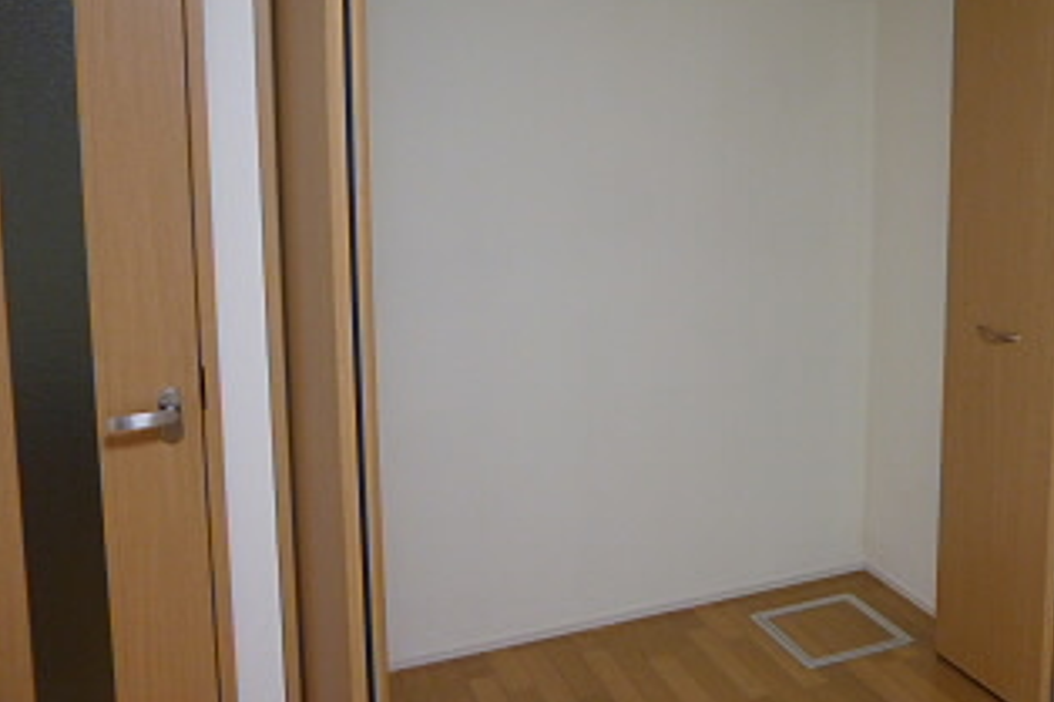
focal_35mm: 38
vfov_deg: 34.6
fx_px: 1112
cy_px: 213
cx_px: 737
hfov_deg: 49.5
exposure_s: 1/30
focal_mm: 4.5
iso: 400
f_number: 3.1
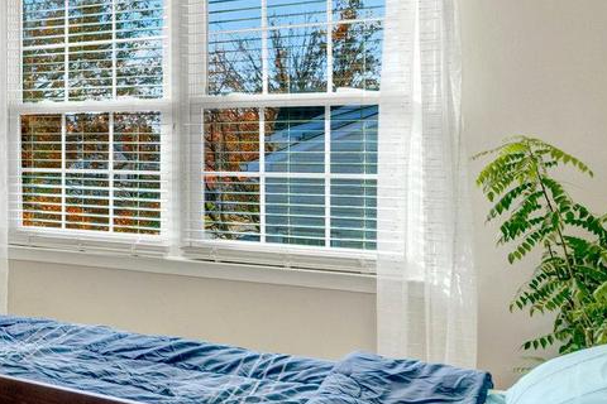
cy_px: 151
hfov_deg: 33.3
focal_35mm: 48
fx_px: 809
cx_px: -125
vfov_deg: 28.0
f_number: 8
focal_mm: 16
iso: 1250
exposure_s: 1/160
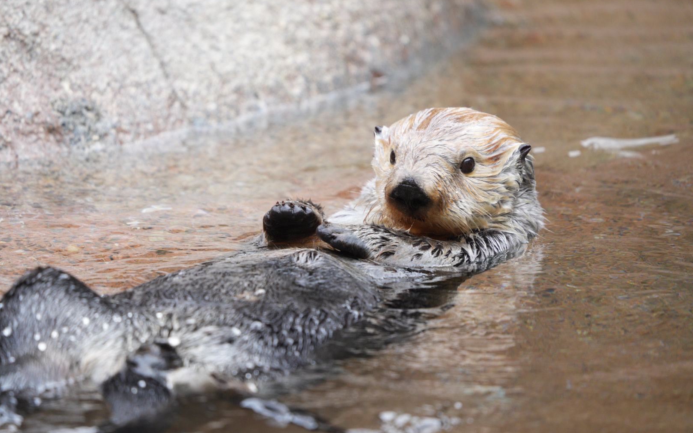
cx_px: 346
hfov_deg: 3.4
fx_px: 11577
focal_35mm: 613
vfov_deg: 2.1
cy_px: 206
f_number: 6.3
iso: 1250
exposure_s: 1/400
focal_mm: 600
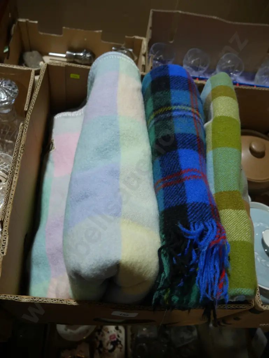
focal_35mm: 30
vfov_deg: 59.9
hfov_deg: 46.8
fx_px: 311
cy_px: 179
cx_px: 134
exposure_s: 1/100
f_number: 3.6
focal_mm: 15
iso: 200
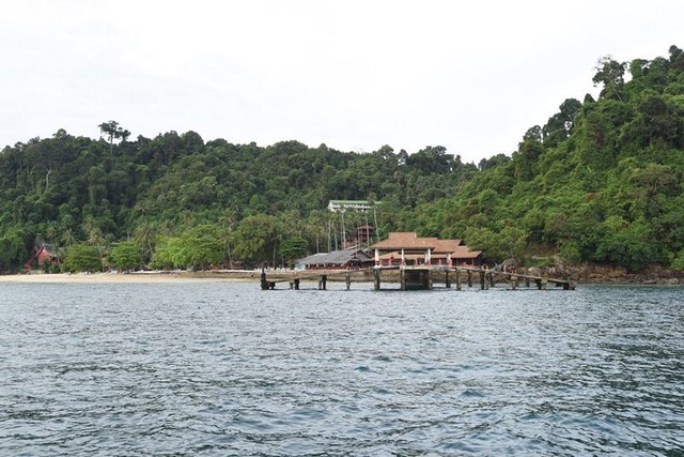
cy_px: 228
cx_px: 342
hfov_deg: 54.4
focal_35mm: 35
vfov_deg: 37.9
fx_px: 665
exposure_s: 1/800
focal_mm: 35
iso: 2200
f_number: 14
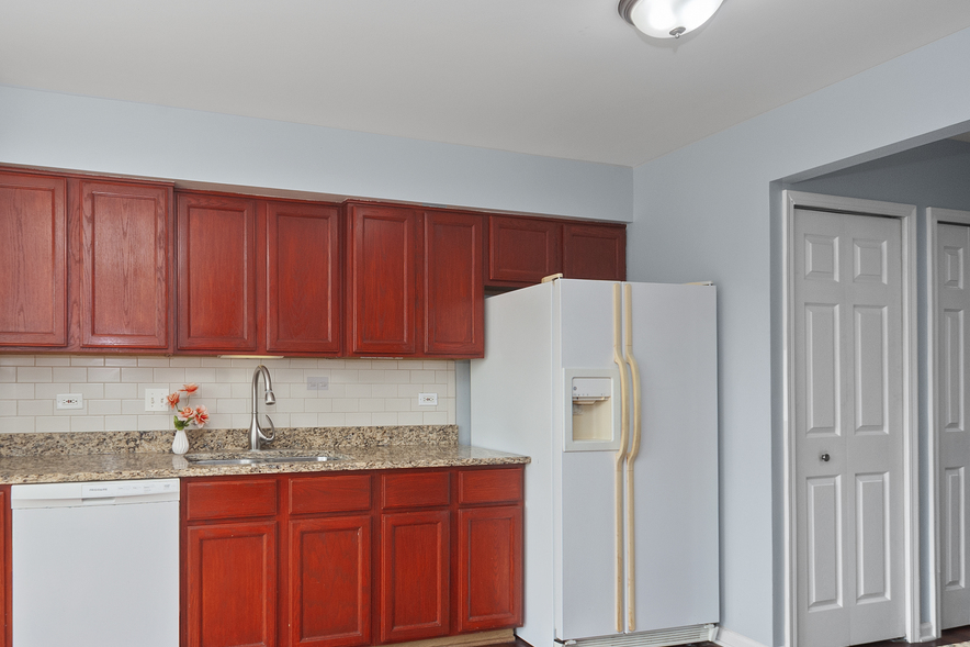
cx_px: 281
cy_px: 362
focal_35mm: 22
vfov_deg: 57.0
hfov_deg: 74.7
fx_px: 593
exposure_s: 1/30
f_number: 8
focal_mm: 12
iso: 320
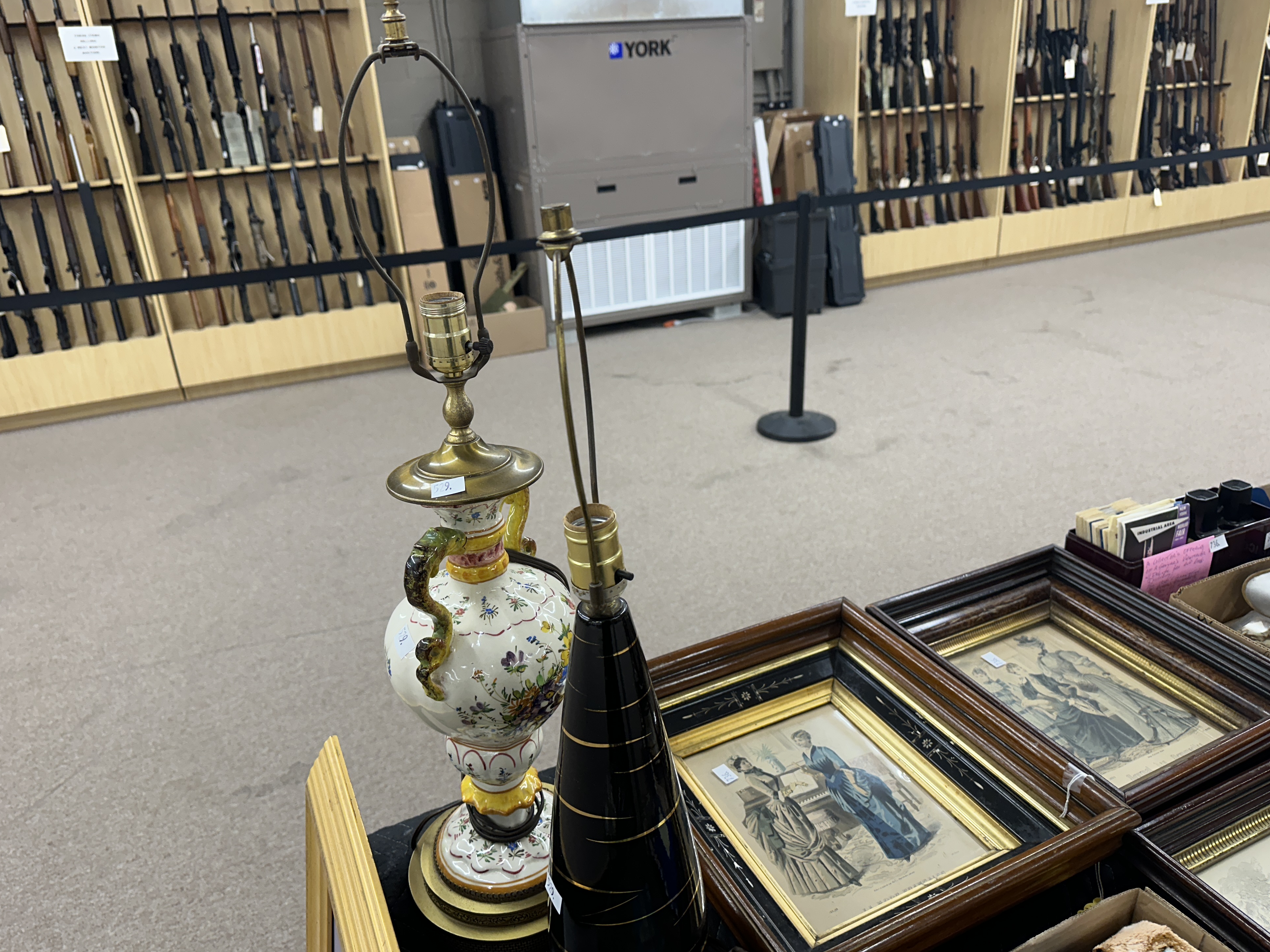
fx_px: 917
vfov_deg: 54.9
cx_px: 637
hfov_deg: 69.4
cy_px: 470
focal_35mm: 25
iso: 160
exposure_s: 1/120
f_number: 1.78
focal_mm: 6.86
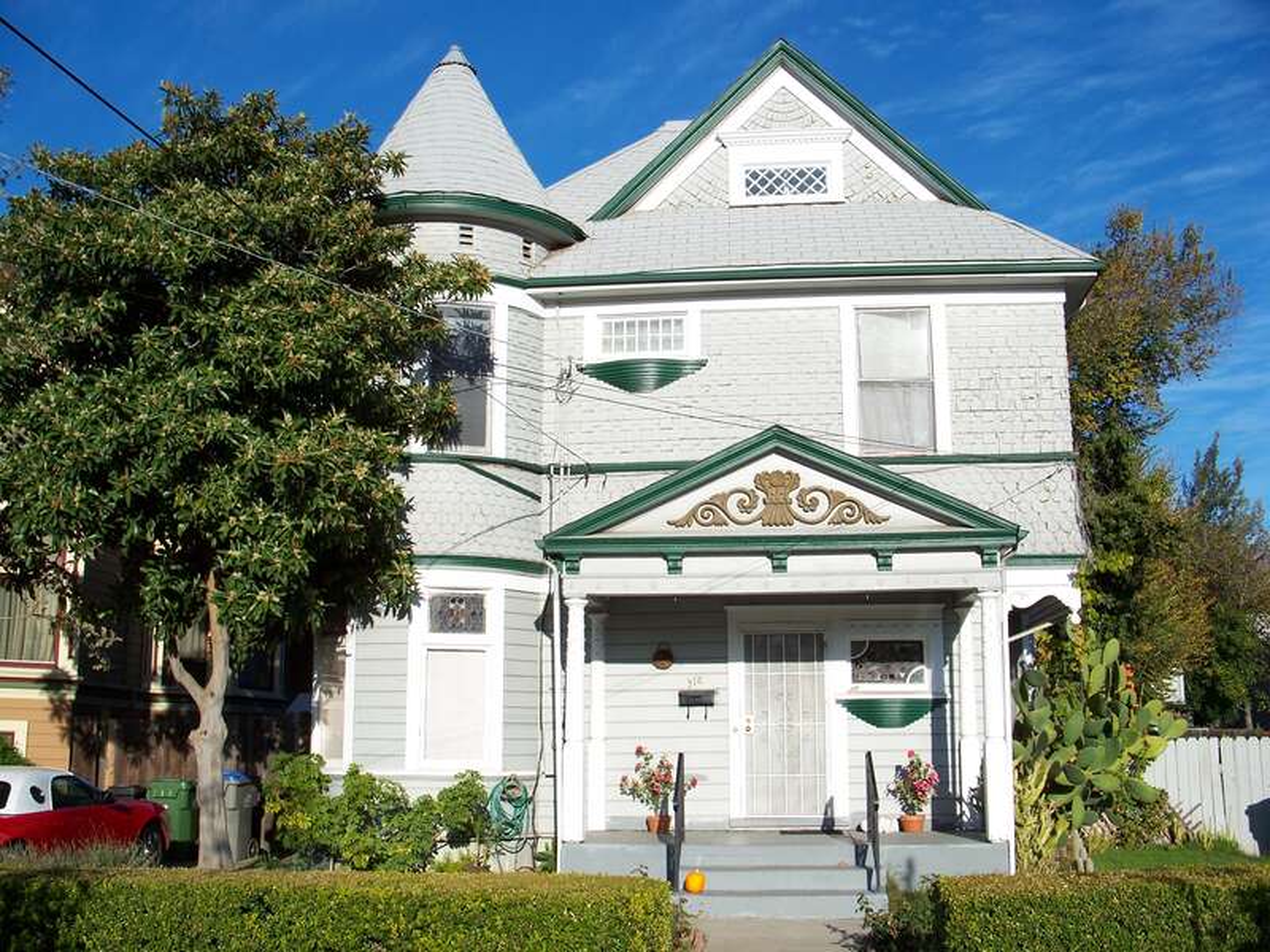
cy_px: 476
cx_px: 635
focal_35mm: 37
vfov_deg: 38.7
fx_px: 1357
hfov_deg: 50.1
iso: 64
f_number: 4
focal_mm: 7.8
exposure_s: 1/640
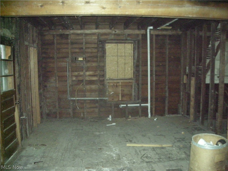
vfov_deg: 40.7
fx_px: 231
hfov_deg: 52.6
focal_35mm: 35
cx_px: 114
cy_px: 86
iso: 1000
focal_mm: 5.7
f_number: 2.8
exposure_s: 1/60
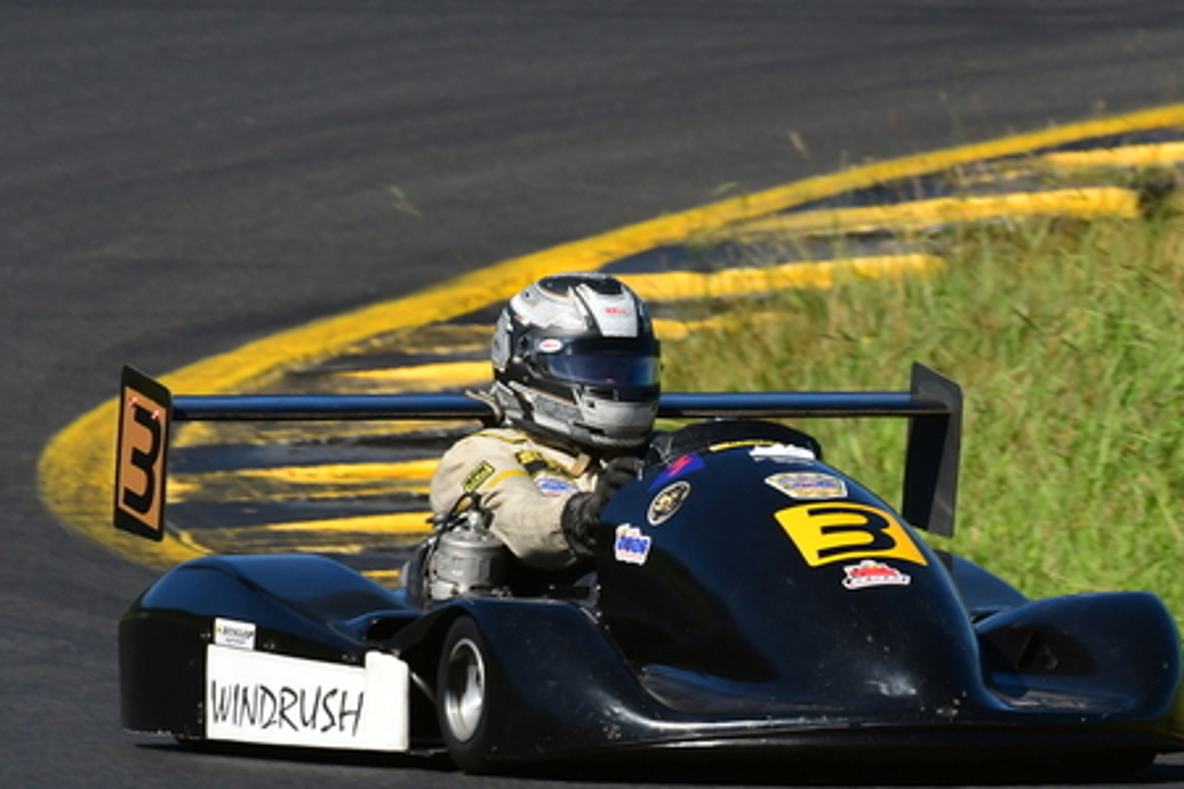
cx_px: 937
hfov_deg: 1.7
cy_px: 359
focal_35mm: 1226
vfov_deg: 1.1
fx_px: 40319
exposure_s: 1/640
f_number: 11
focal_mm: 460
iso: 400
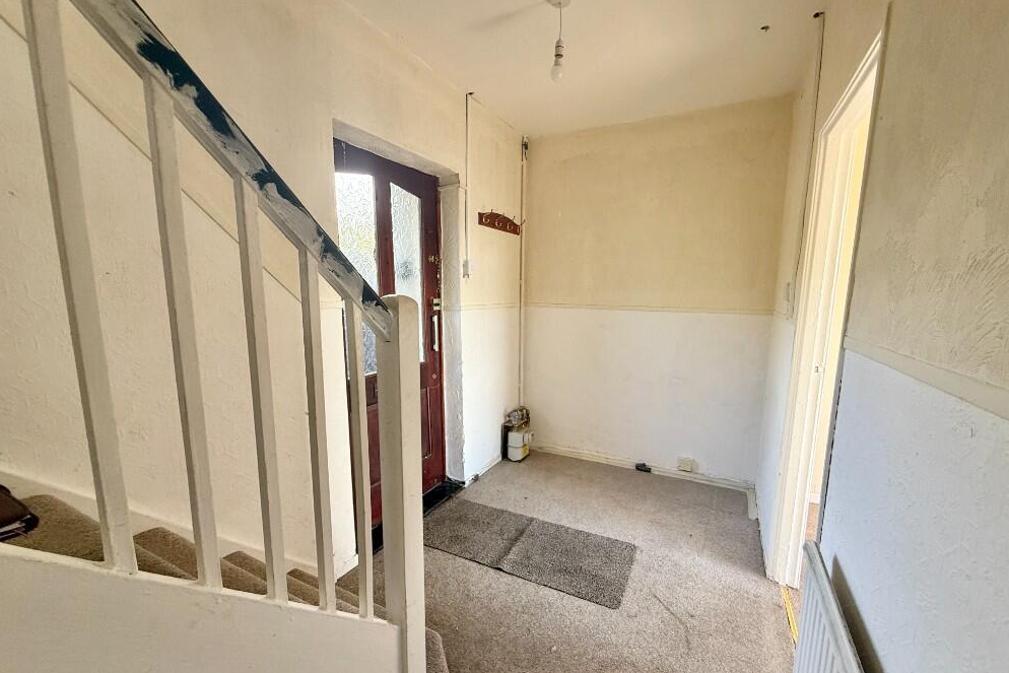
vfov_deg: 77.3
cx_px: 514
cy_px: 353
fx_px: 420
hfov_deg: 100.4
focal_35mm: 15
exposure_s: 1/99
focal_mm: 2.22
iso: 160
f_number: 2.2
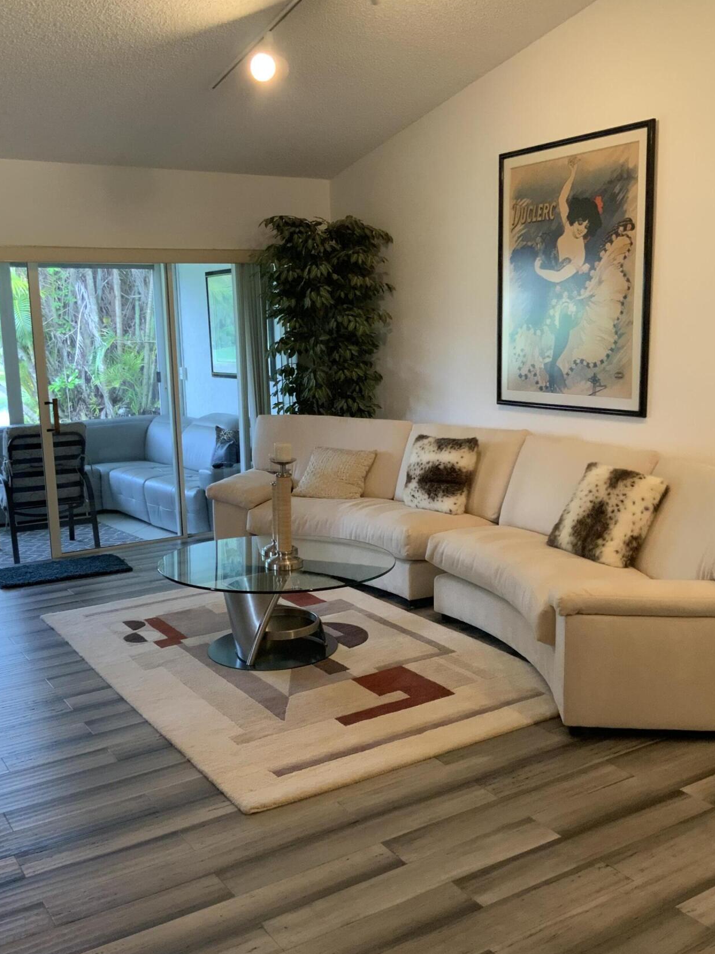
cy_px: 507
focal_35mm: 35
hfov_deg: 40.7
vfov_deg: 52.6
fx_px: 964
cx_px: 345
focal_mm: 3
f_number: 1.8
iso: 160
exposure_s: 1/60
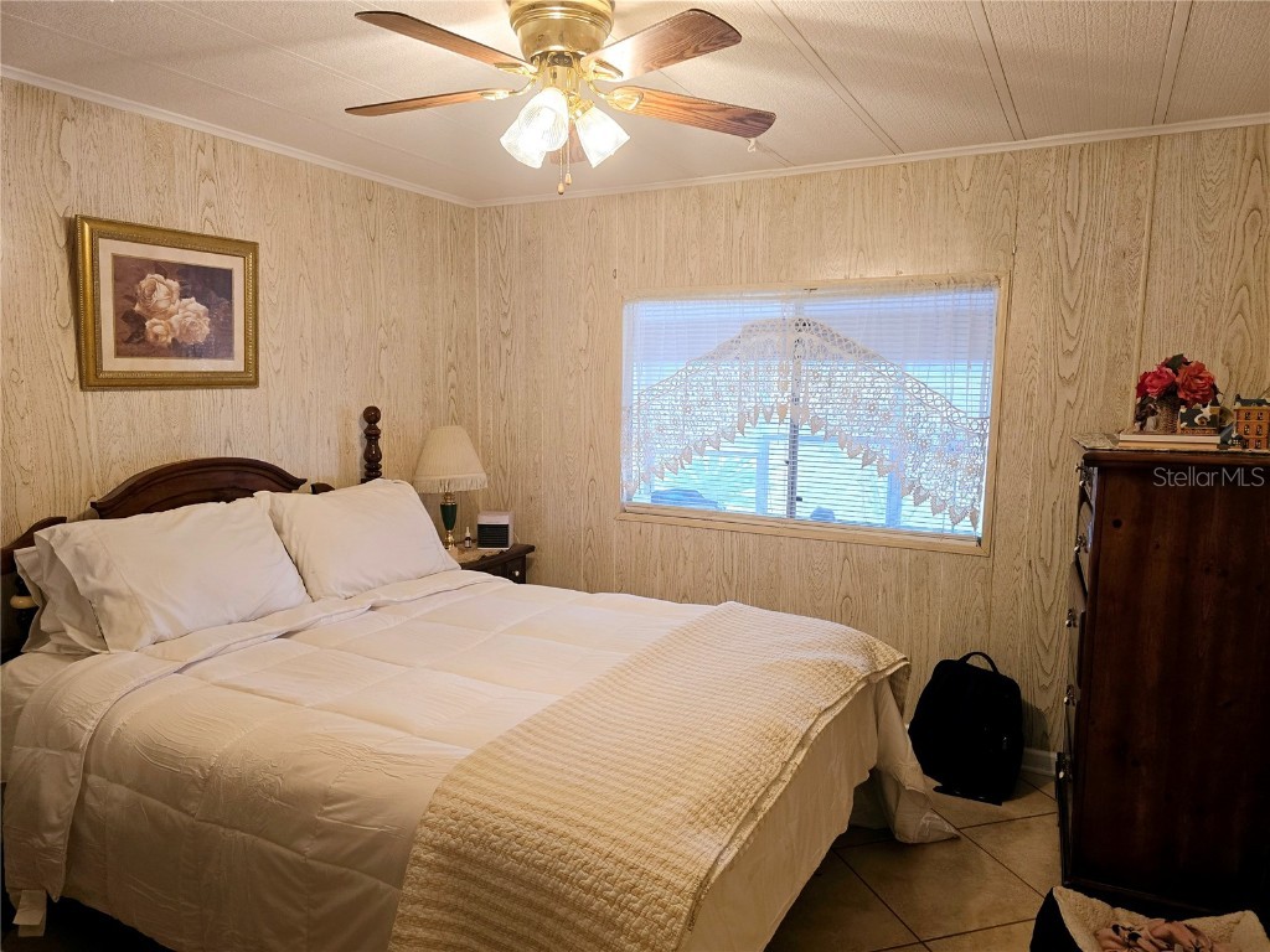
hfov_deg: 73.9
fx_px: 844
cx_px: 635
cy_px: 476
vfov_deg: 58.9
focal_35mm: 23
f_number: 1.7
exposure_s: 1/120
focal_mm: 6.3
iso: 125
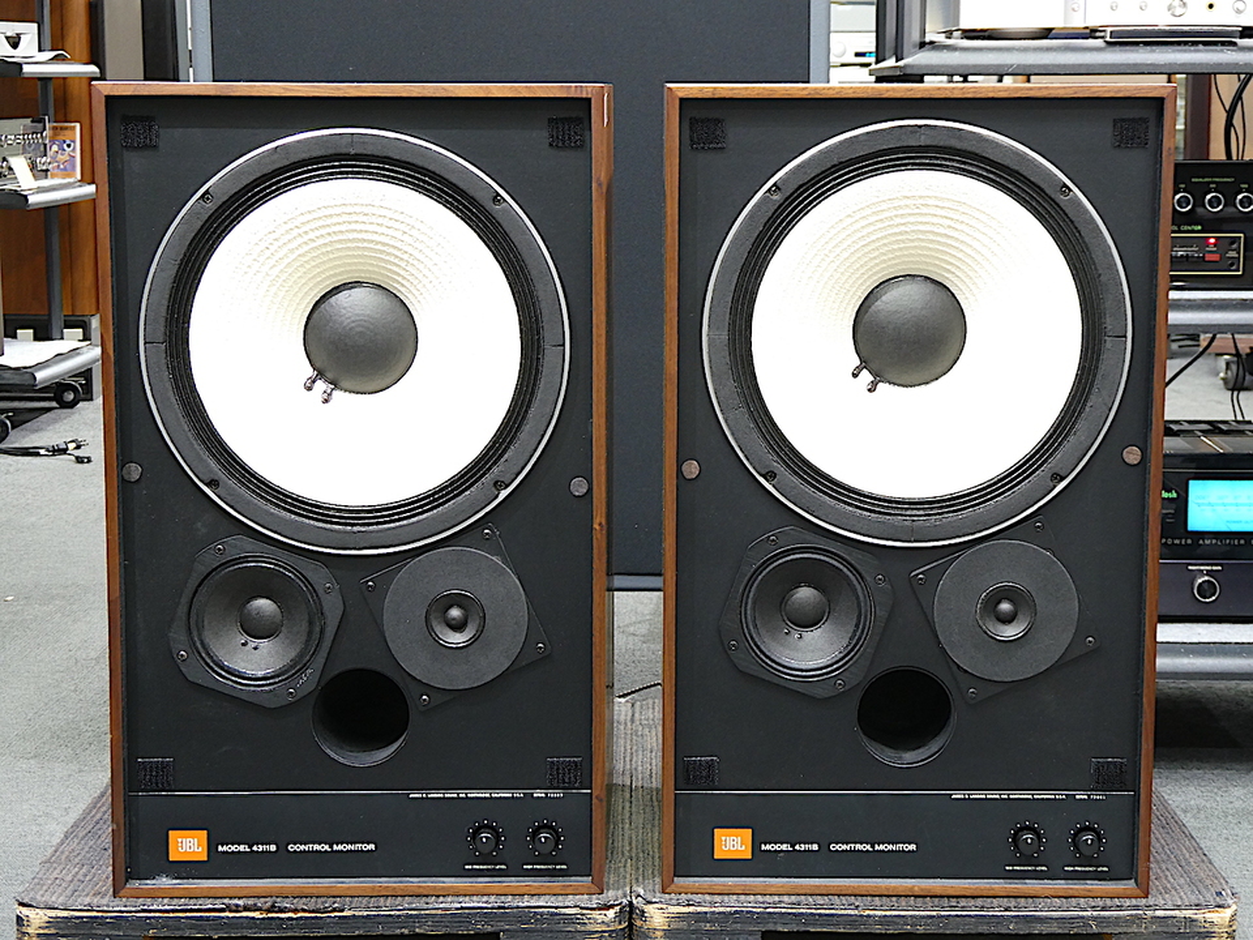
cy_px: 470
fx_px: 2353
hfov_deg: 29.8
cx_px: 626
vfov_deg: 22.6
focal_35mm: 65
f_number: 5
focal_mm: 11.7
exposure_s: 1/1.6
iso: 200
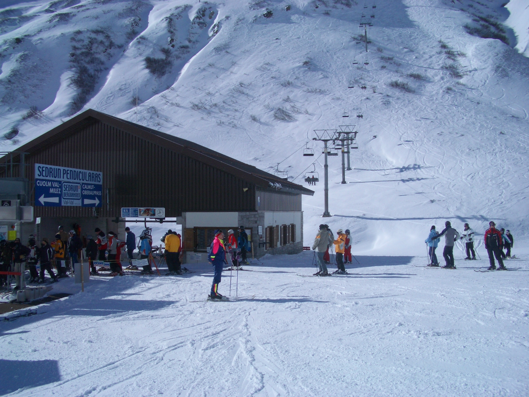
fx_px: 535
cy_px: 198
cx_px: 264
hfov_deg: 52.6
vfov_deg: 40.7
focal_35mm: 35
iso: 50
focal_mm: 5.8
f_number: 4.3
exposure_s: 1/2000
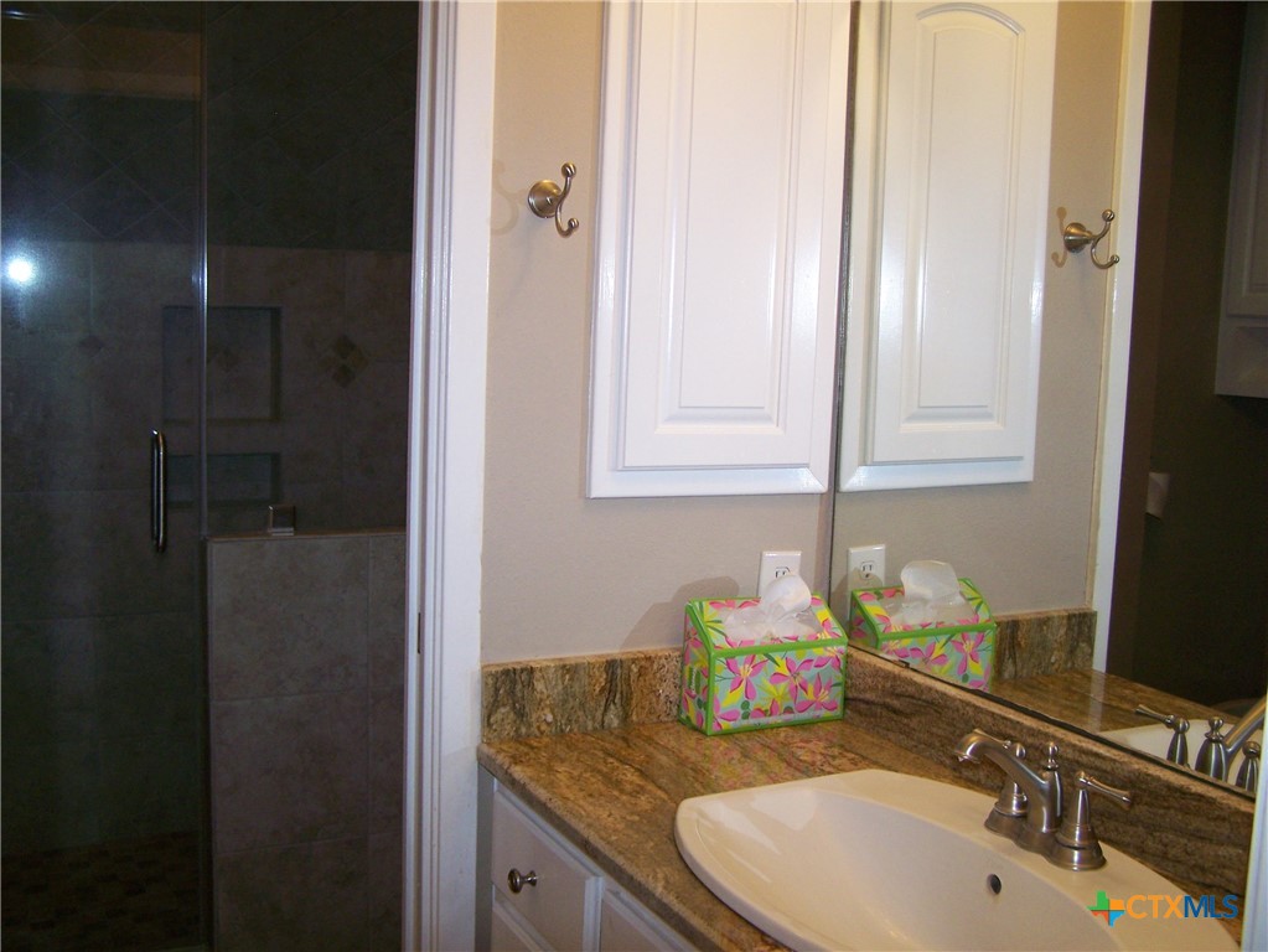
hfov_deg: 49.0
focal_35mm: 38
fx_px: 1392
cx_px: 634
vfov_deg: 37.7
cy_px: 476
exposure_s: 1/60
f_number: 2.8
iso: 160
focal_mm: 6.3
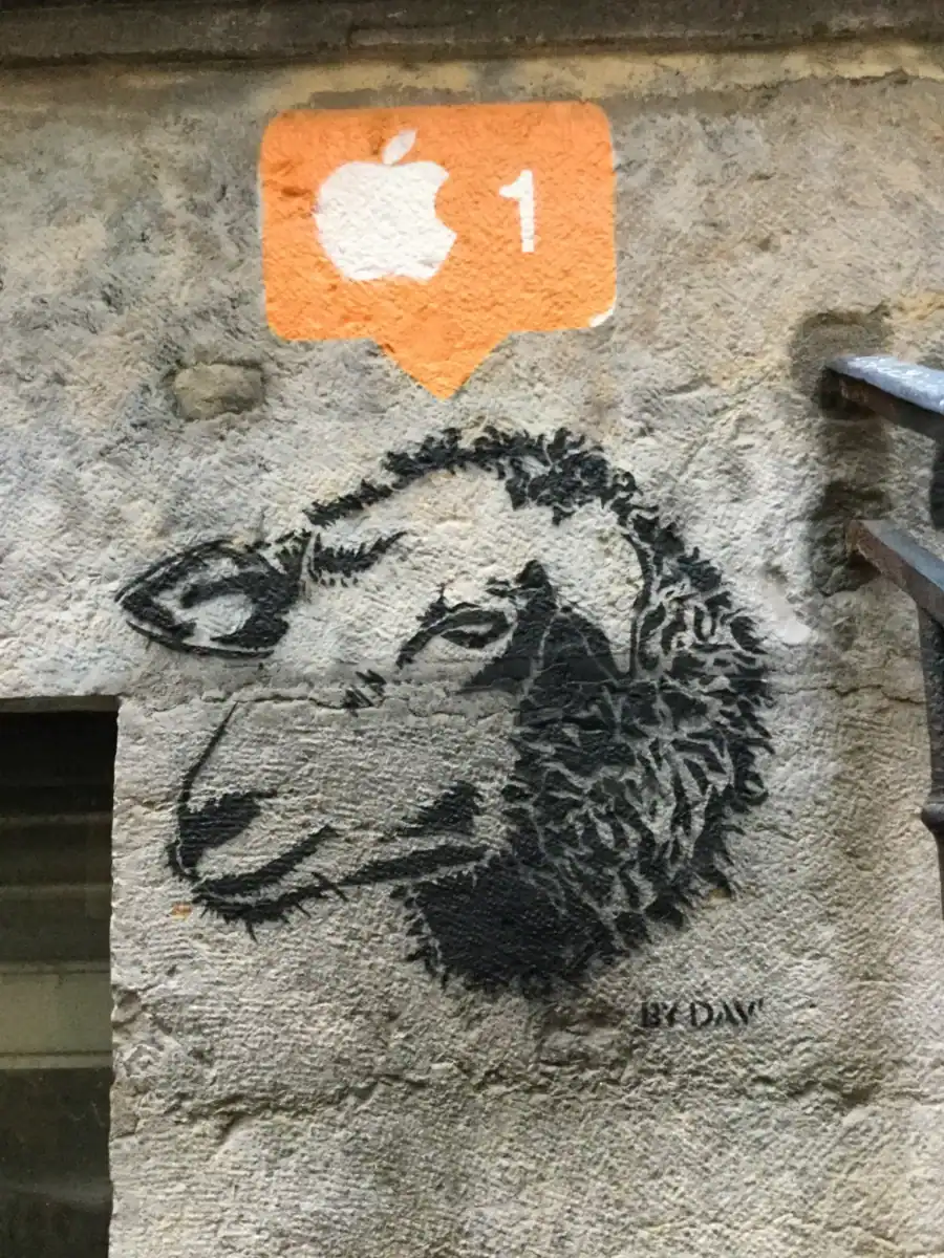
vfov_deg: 58.4
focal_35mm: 31
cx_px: 472
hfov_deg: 45.4
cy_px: 629
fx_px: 1127
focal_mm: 3.3
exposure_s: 1/15
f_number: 2.4
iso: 250
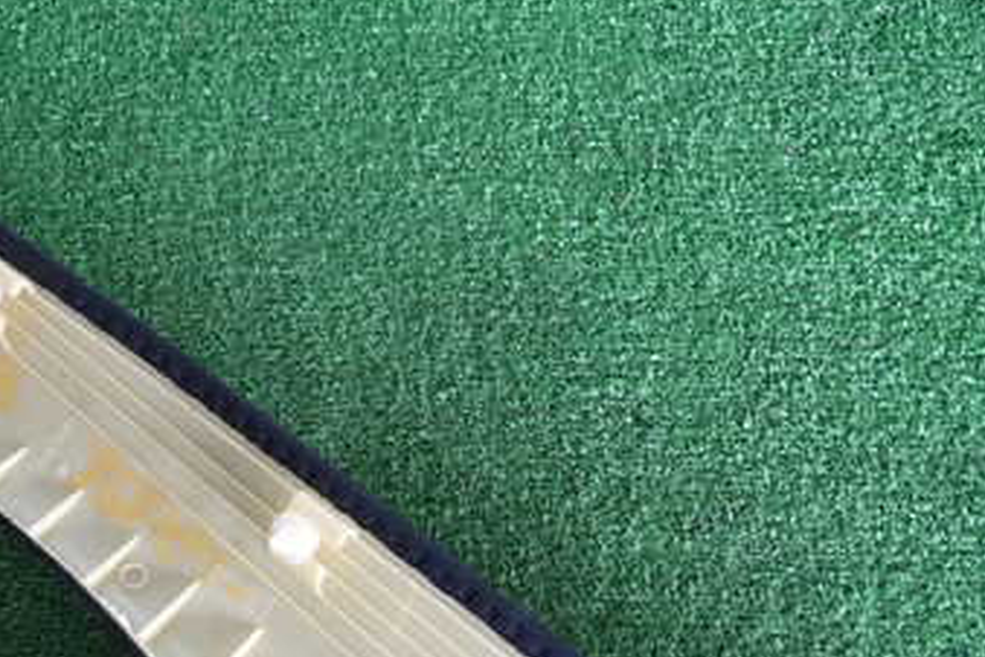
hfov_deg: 41.6
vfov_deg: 28.5
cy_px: 544
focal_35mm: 46
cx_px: 262
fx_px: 1259
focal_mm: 4.5
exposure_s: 1/60
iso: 125
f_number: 2
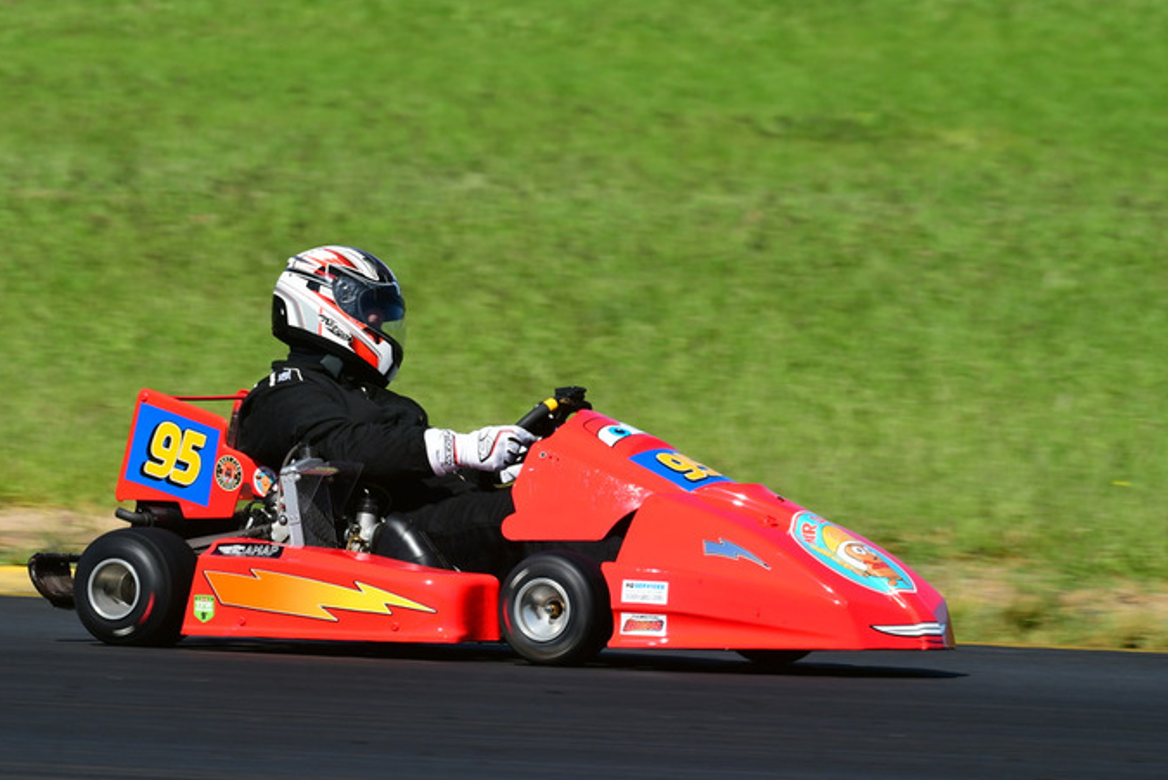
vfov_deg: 2.3
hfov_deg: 3.4
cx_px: 486
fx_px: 19608
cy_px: 341
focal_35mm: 604
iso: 400
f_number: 11
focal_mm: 340
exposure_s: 1/640
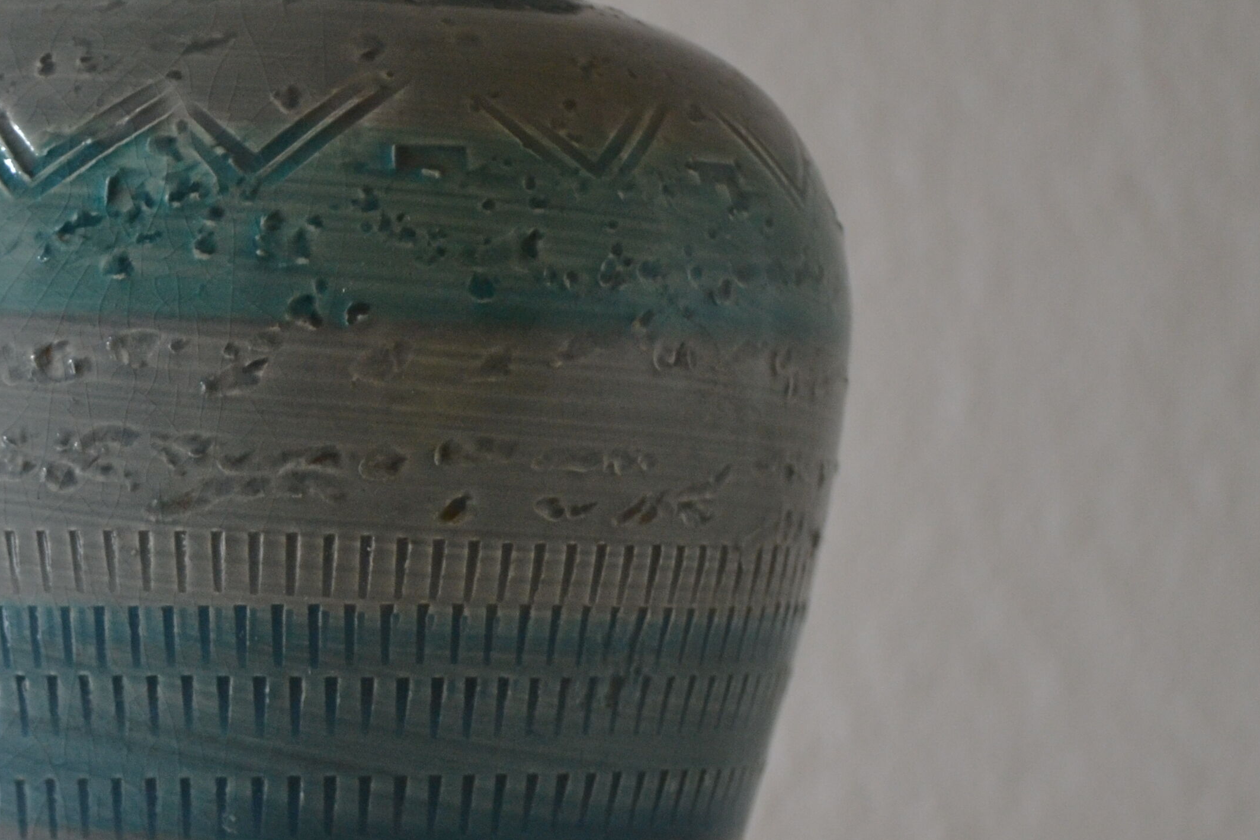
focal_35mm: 130
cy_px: 639
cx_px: 64
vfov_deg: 10.5
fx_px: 4550
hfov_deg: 15.5
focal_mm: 40
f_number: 5.3
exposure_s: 1/15
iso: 640
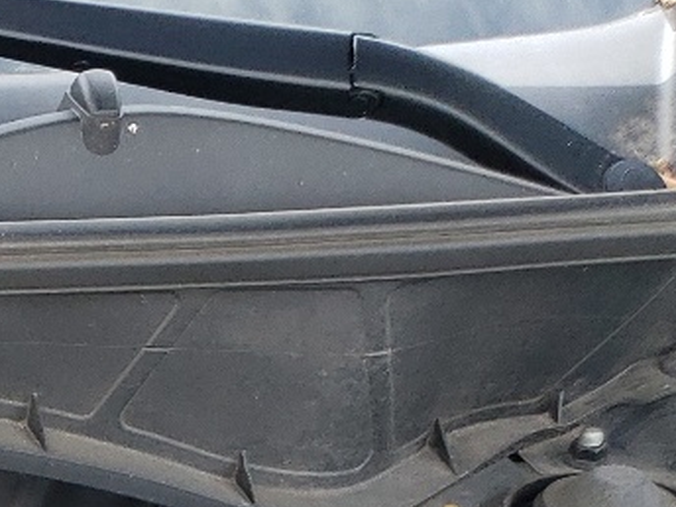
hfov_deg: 14.2
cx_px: -590
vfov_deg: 10.9
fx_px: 2363
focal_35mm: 121
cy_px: 1095
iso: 50
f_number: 1.5
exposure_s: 1/370
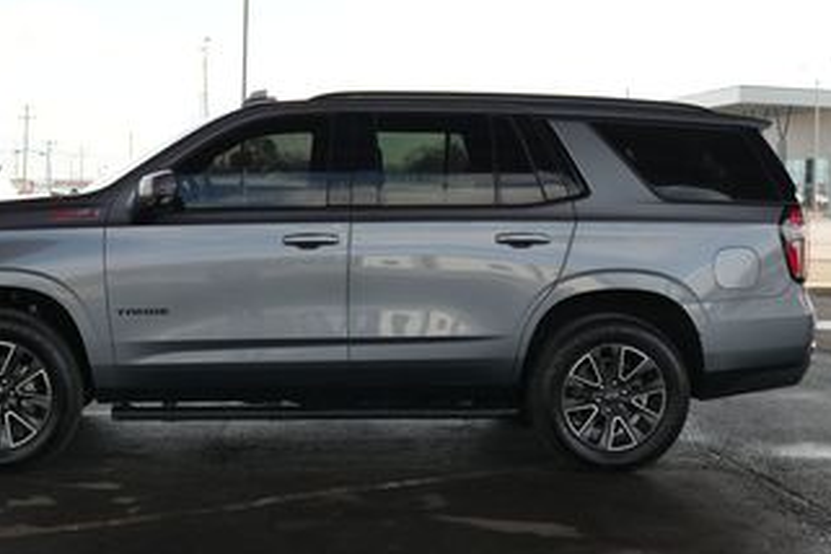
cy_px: 277
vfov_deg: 24.2
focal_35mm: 56
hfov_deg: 35.5
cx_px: 326
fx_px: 1293
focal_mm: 30
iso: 640
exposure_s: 1/60
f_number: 4
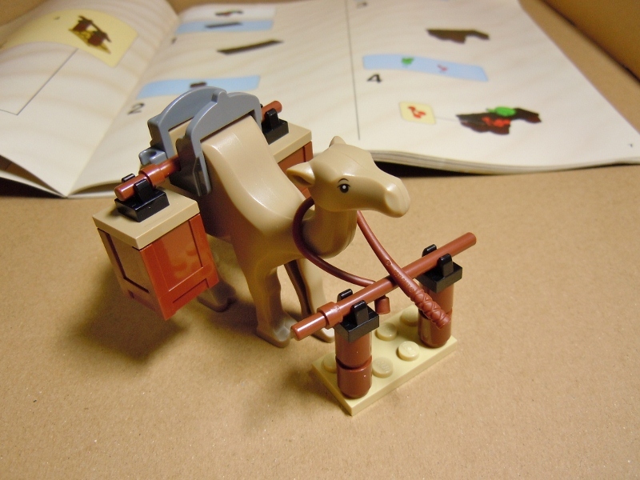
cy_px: 240
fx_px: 555
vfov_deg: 46.8
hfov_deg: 60.0
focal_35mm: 30
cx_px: 320
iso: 200
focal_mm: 5.4
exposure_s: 1/20
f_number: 3.5
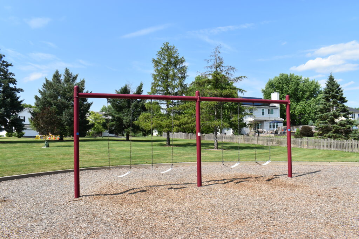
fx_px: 299
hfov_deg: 61.9
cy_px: 120
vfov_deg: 43.6
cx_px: 180
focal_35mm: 30
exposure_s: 1/400
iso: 200
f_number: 10
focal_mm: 20
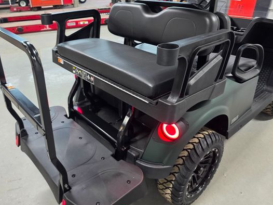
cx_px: 112
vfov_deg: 49.7
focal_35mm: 28
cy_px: 99
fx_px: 221
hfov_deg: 63.0
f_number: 1.7
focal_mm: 6.3
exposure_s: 1/120
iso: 250
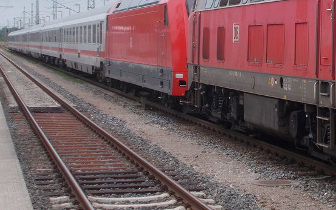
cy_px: 49
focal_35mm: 115
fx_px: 1053
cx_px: 323
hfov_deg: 17.8
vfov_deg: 11.4
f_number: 4.5
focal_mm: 9
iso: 80
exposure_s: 1/320
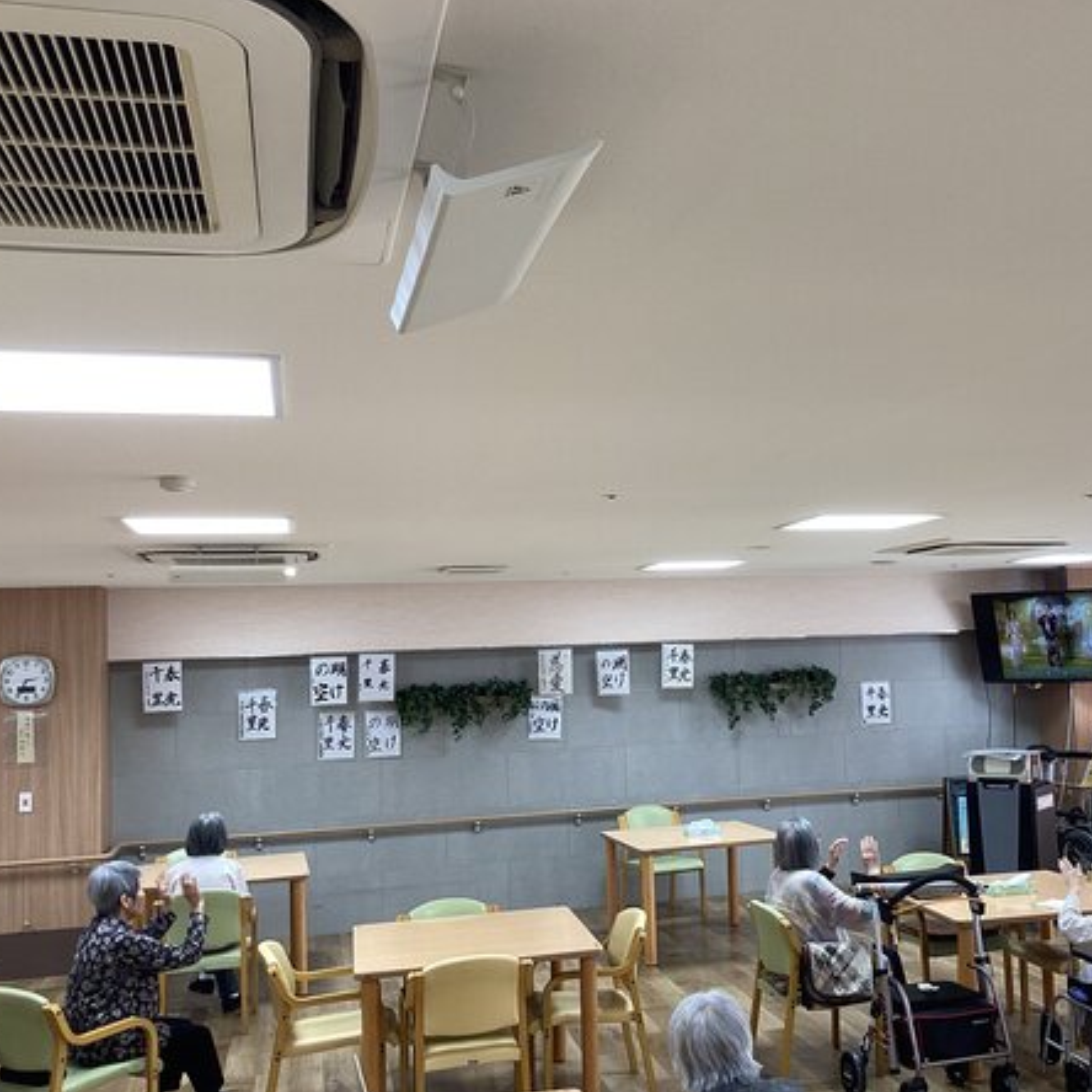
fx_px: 1321
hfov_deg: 44.5
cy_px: 544
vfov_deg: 44.9
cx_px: 701
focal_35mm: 37
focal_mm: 3.3
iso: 64
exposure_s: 1/60
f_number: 2.4
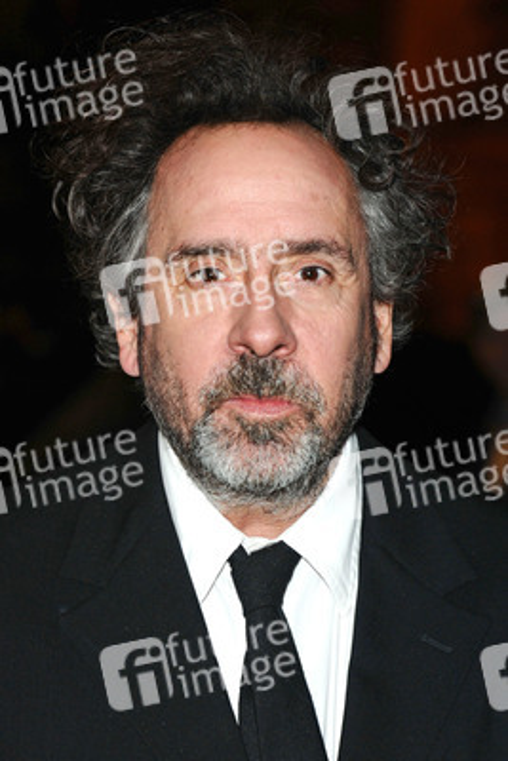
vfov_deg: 17.1
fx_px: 2538
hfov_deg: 11.4
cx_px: 254
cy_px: 380
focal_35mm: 120
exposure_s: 1/160
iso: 320
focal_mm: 80
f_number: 4.5
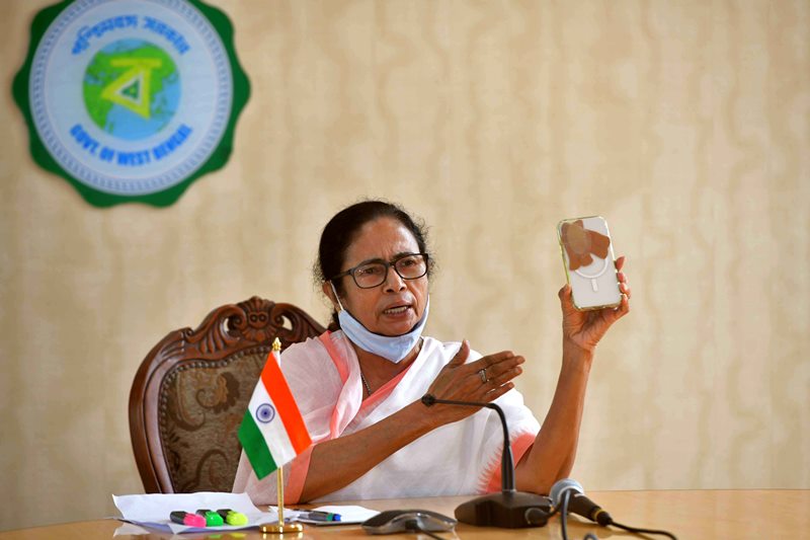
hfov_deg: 10.3
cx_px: 405
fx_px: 4499
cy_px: 270
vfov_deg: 6.9
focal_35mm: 200
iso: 800
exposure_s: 1/250
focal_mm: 200
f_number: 5
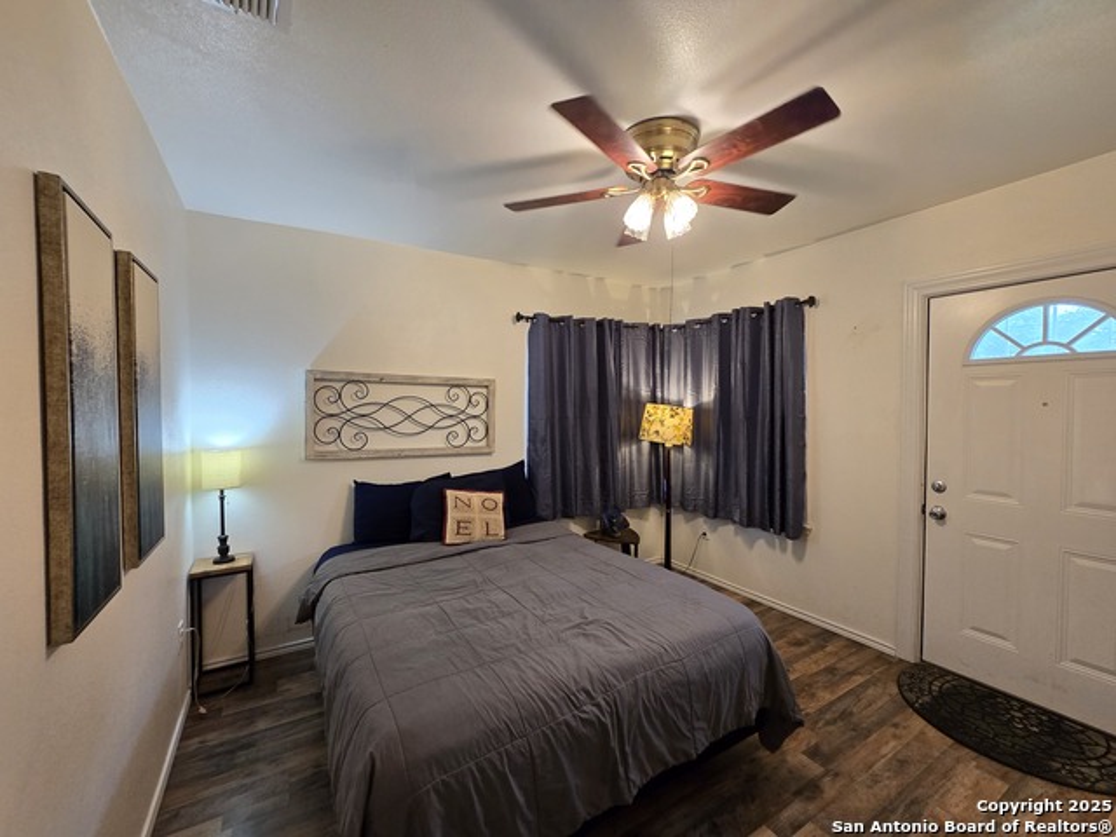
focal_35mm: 13
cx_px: 558
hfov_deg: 106.2
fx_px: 419
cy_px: 418
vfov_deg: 89.9
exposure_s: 1/60
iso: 200
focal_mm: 2.2
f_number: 2.2
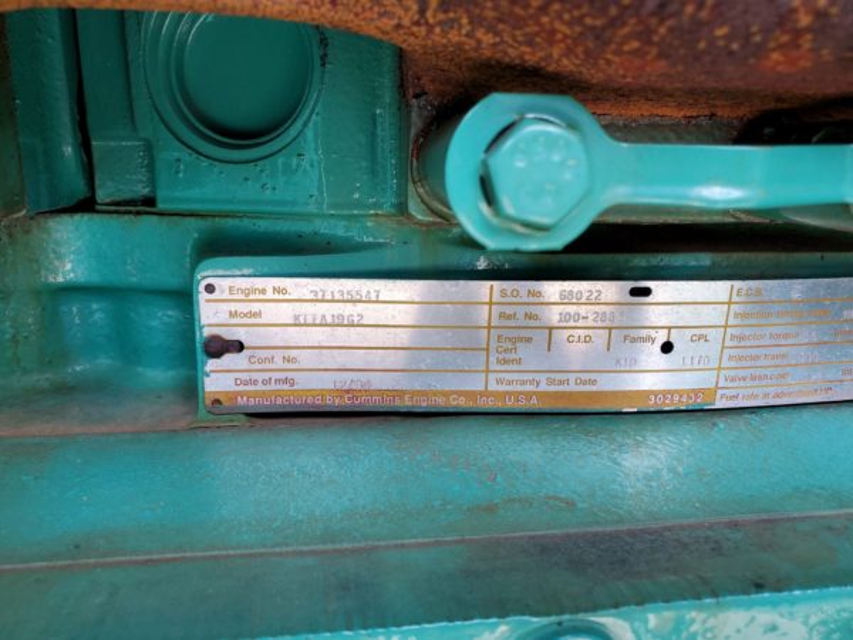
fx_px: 641
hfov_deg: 67.3
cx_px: 426
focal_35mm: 26
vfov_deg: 53.1
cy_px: 320
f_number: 2.4
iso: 160
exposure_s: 1/100
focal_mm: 4.3
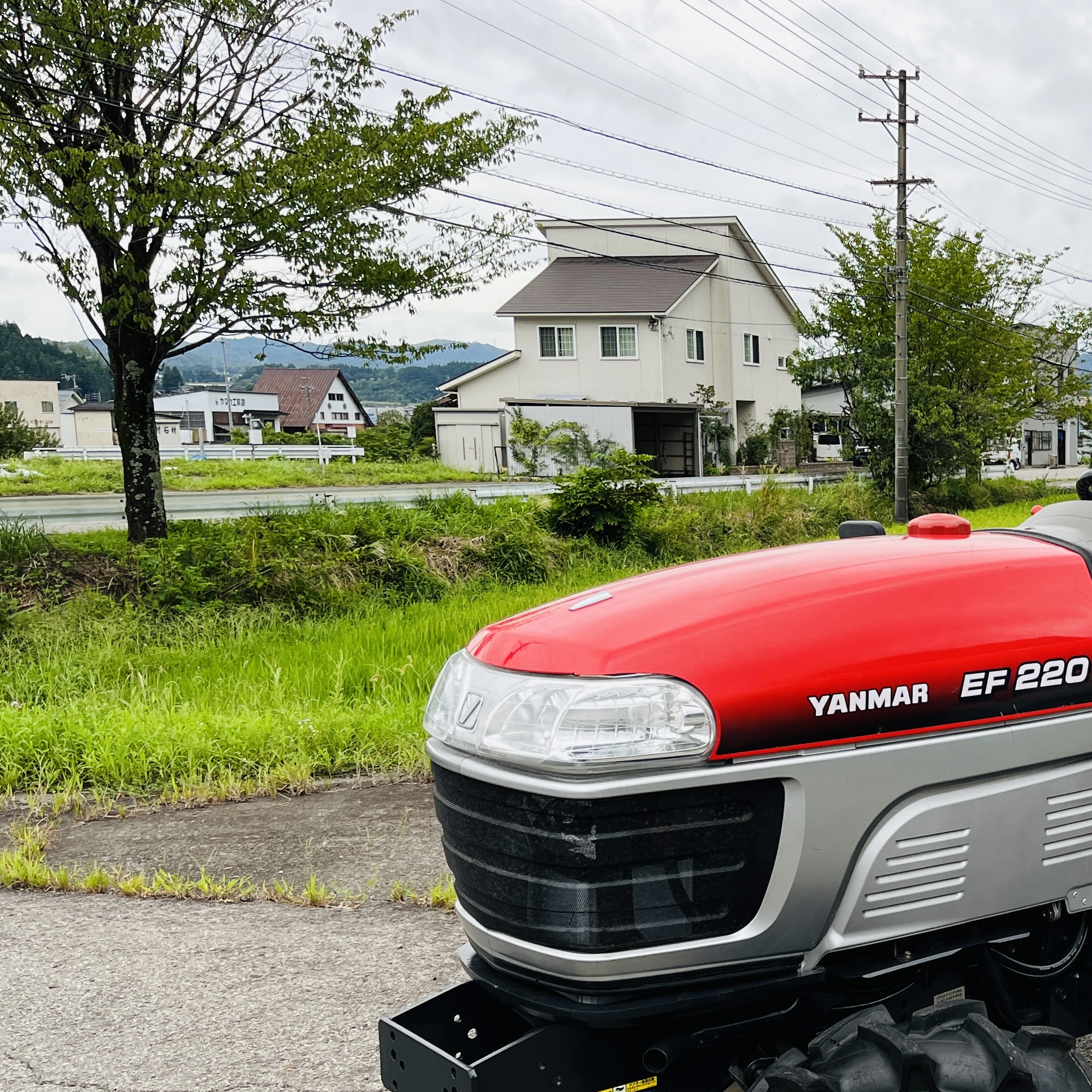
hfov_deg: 32.6
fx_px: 1713
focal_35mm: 48
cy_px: 760
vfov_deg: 34.9
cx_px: 1084
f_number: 1.6
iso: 50
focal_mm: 5.1
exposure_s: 1/598
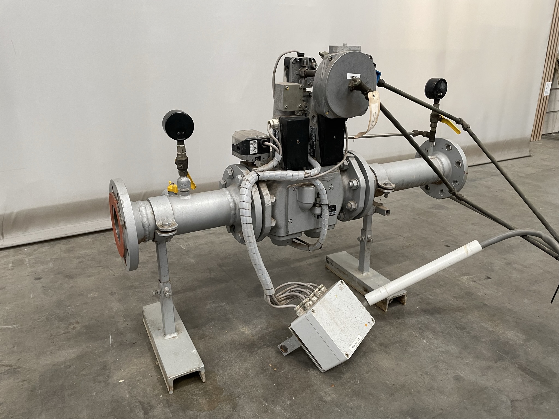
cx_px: 280
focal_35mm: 26
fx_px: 420
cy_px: 210
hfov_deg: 67.3
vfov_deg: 53.1
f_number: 1.6
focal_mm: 4.2
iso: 160
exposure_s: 1/60
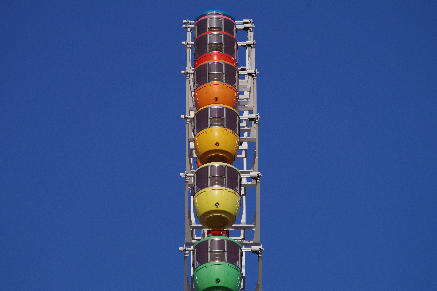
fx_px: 3641
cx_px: 218
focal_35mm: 300
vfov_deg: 4.6
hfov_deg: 6.9
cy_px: 146
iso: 100
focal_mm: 200
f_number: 8
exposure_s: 1/500
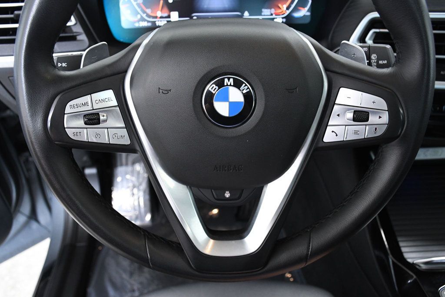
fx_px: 420
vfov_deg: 38.9
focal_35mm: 34
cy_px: 148
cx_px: 222
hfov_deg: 55.8
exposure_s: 1/125
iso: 2500
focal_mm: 23
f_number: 5.6
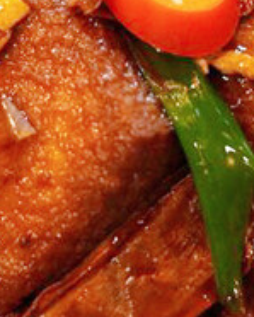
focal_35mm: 219
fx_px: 2056
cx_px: 143
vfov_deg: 8.8
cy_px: 49
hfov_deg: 7.1
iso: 2500
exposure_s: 1/60
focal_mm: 51
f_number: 4
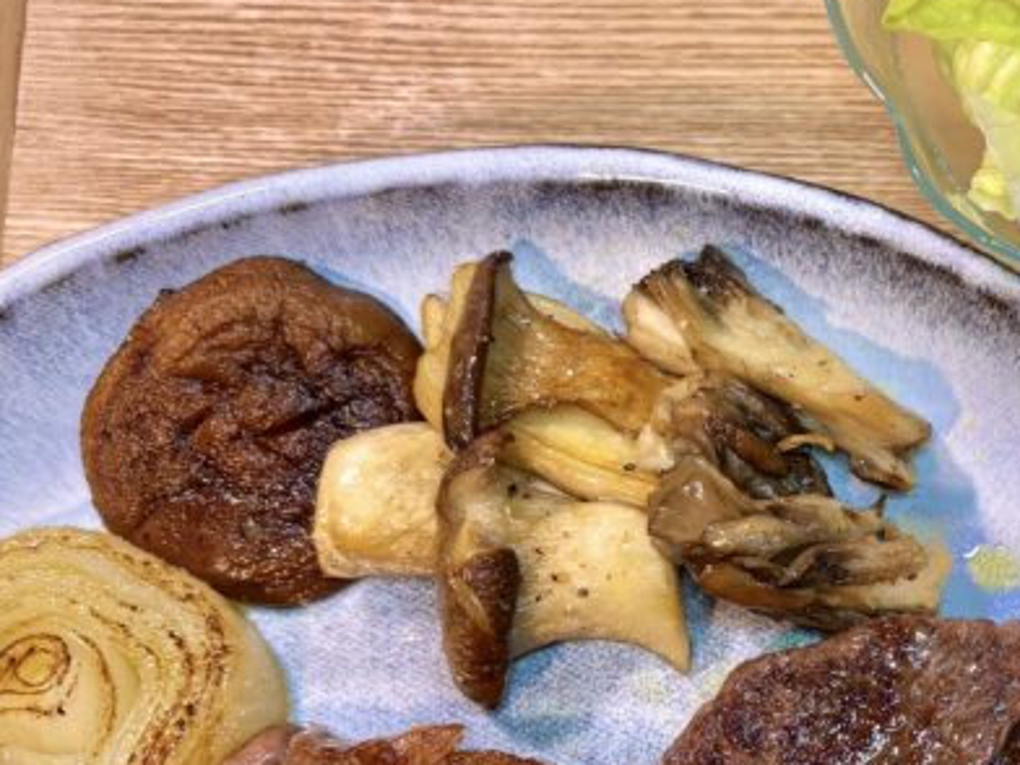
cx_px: 1077
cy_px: 669
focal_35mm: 68
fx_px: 2004
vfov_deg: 21.2
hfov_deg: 26.6
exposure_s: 1/66
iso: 125
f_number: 1.6
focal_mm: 5.96
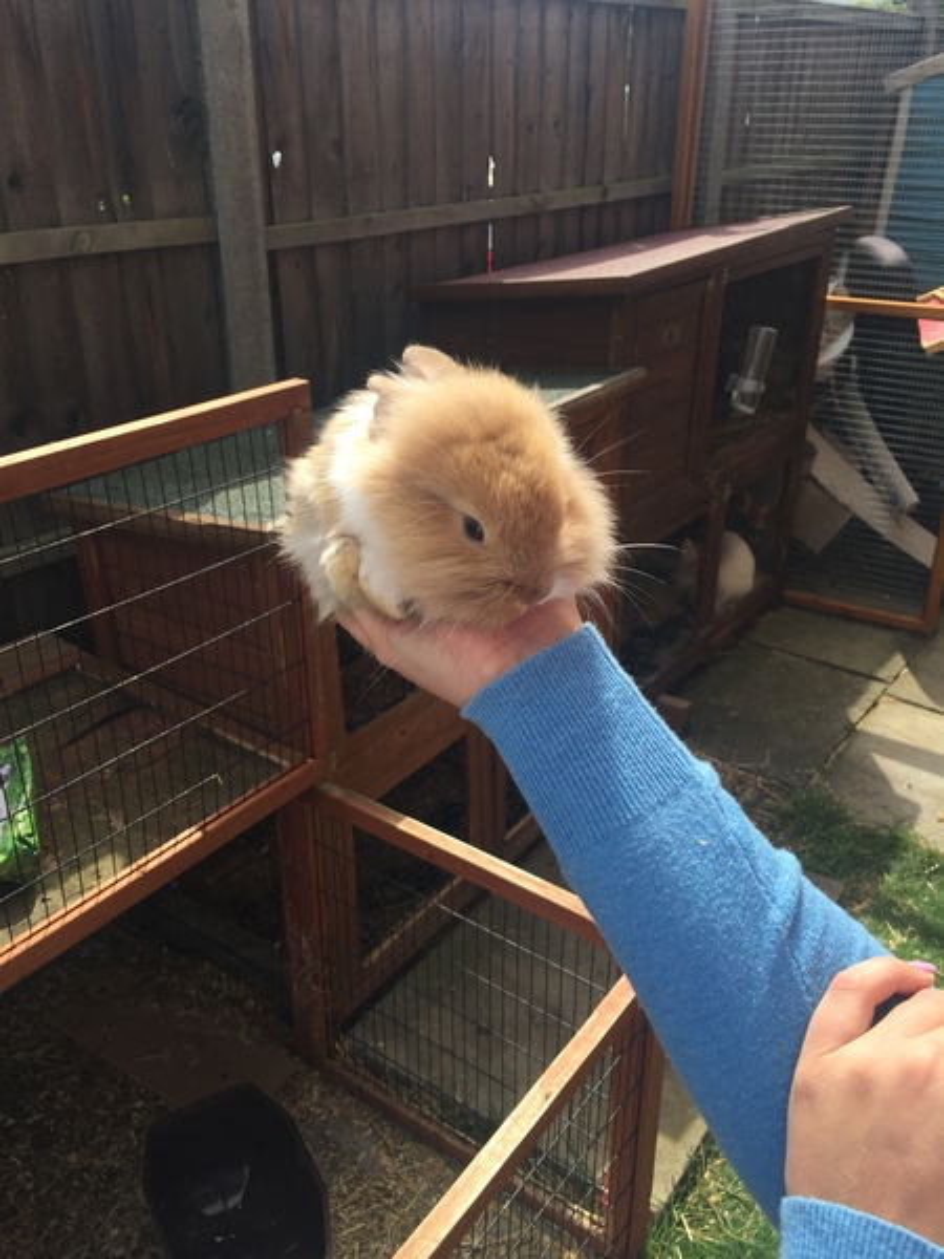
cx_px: 472
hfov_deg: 48.2
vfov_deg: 61.7
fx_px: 1054
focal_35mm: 29
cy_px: 630
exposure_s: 1/1412
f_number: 2.2
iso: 32
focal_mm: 4.15
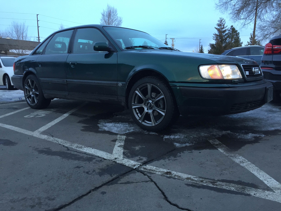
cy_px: 106
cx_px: 140
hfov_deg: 61.7
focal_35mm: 29
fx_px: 235
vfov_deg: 48.2
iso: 64
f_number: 2.2
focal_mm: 4.15
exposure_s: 1/30
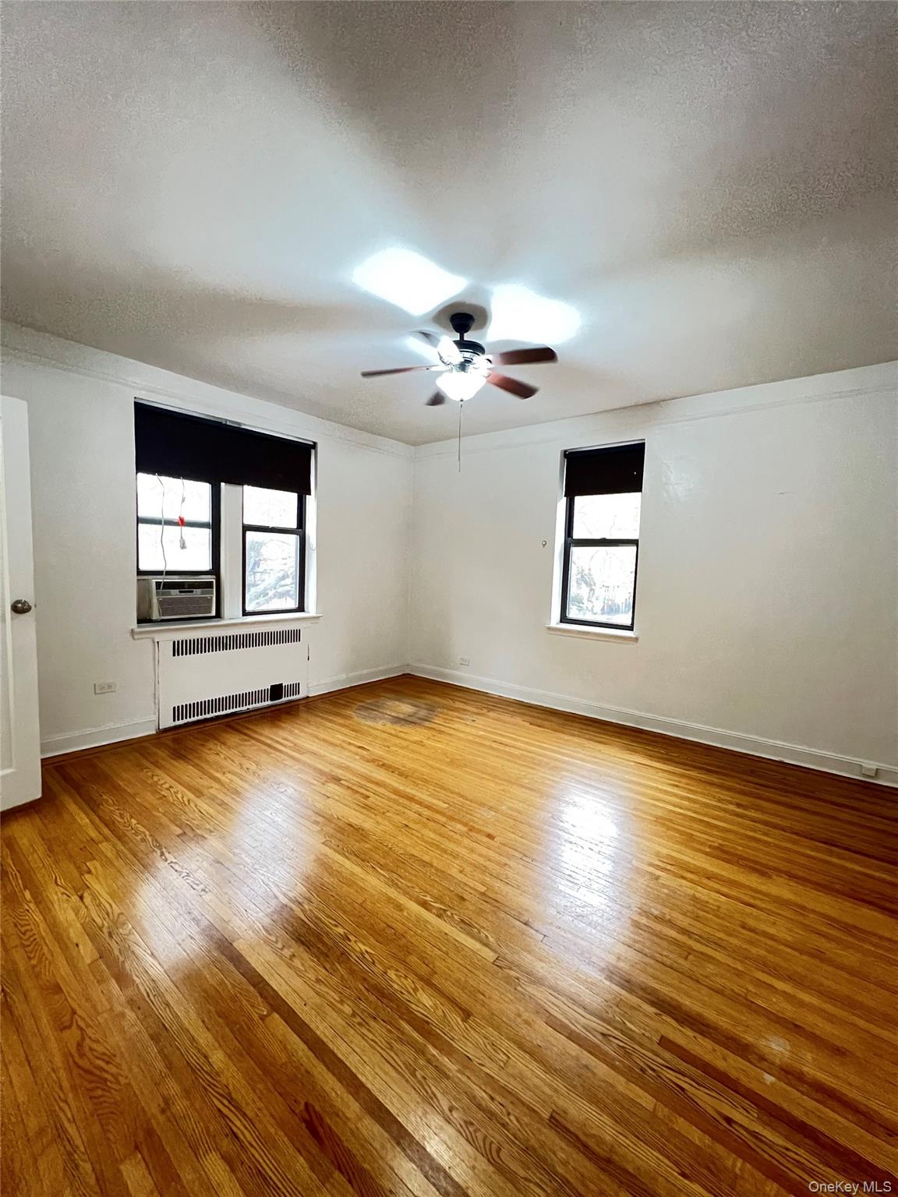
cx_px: 449
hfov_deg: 89.9
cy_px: 598
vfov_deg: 106.2
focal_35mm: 13
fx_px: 450
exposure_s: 1/60
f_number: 1.8
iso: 640
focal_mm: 1.57
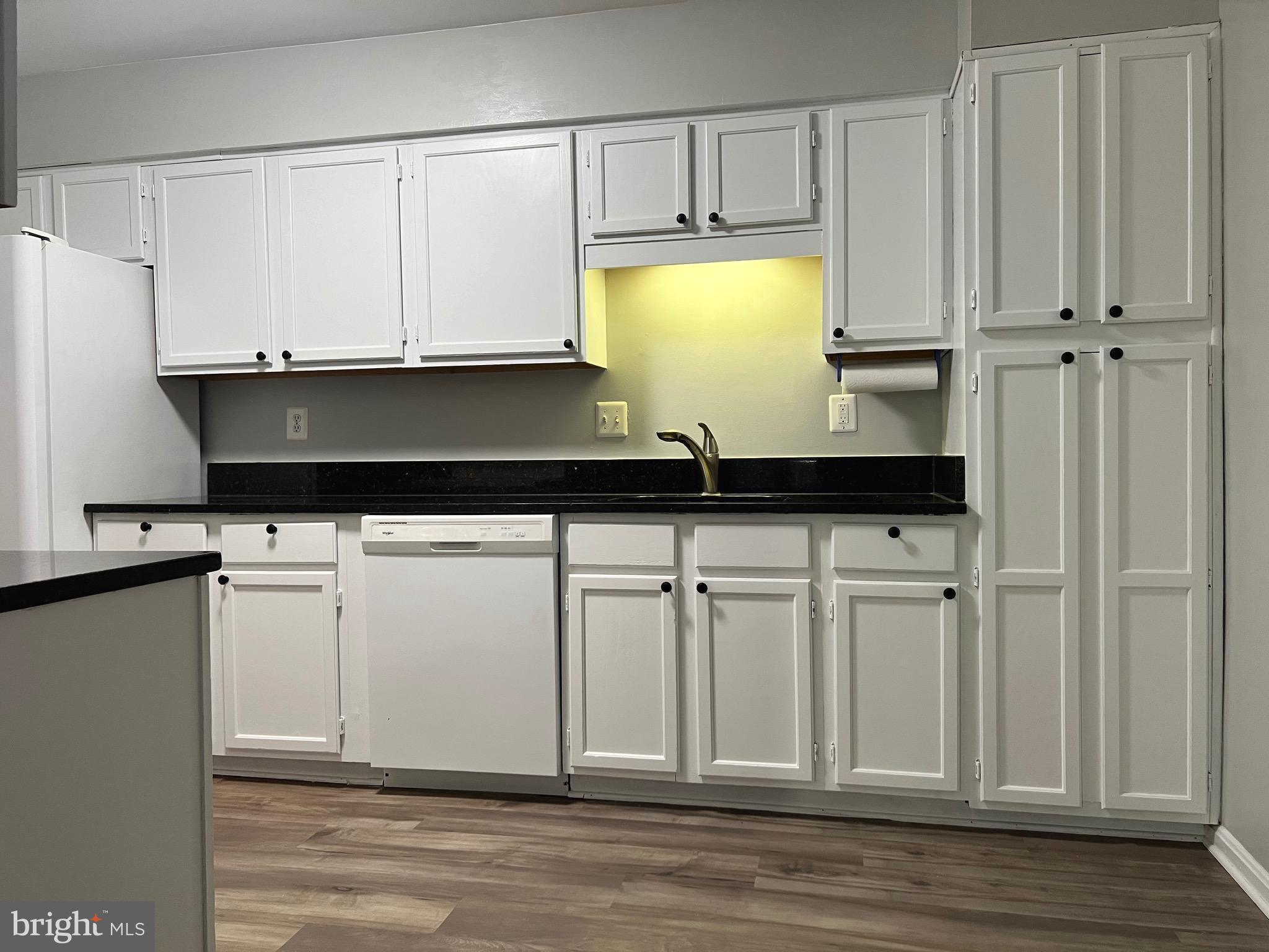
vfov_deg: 53.1
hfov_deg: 67.3
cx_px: 634
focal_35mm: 26
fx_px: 953
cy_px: 476
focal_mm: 5.7
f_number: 1.5
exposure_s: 1/60
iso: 125
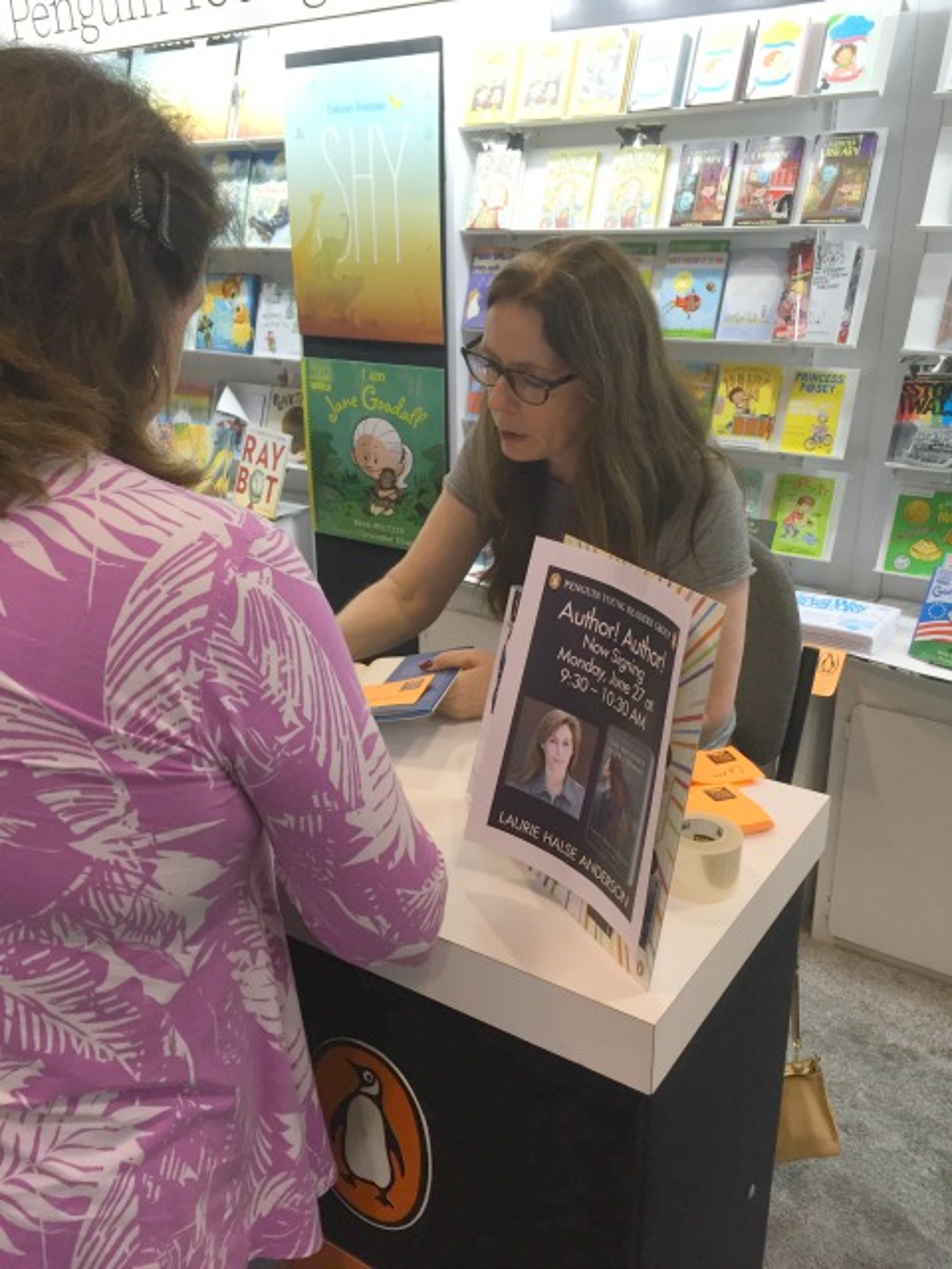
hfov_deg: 48.2
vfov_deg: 61.7
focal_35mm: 29
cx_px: 476
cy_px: 634
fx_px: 1063
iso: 40
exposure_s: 1/30
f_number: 2.2
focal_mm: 4.15
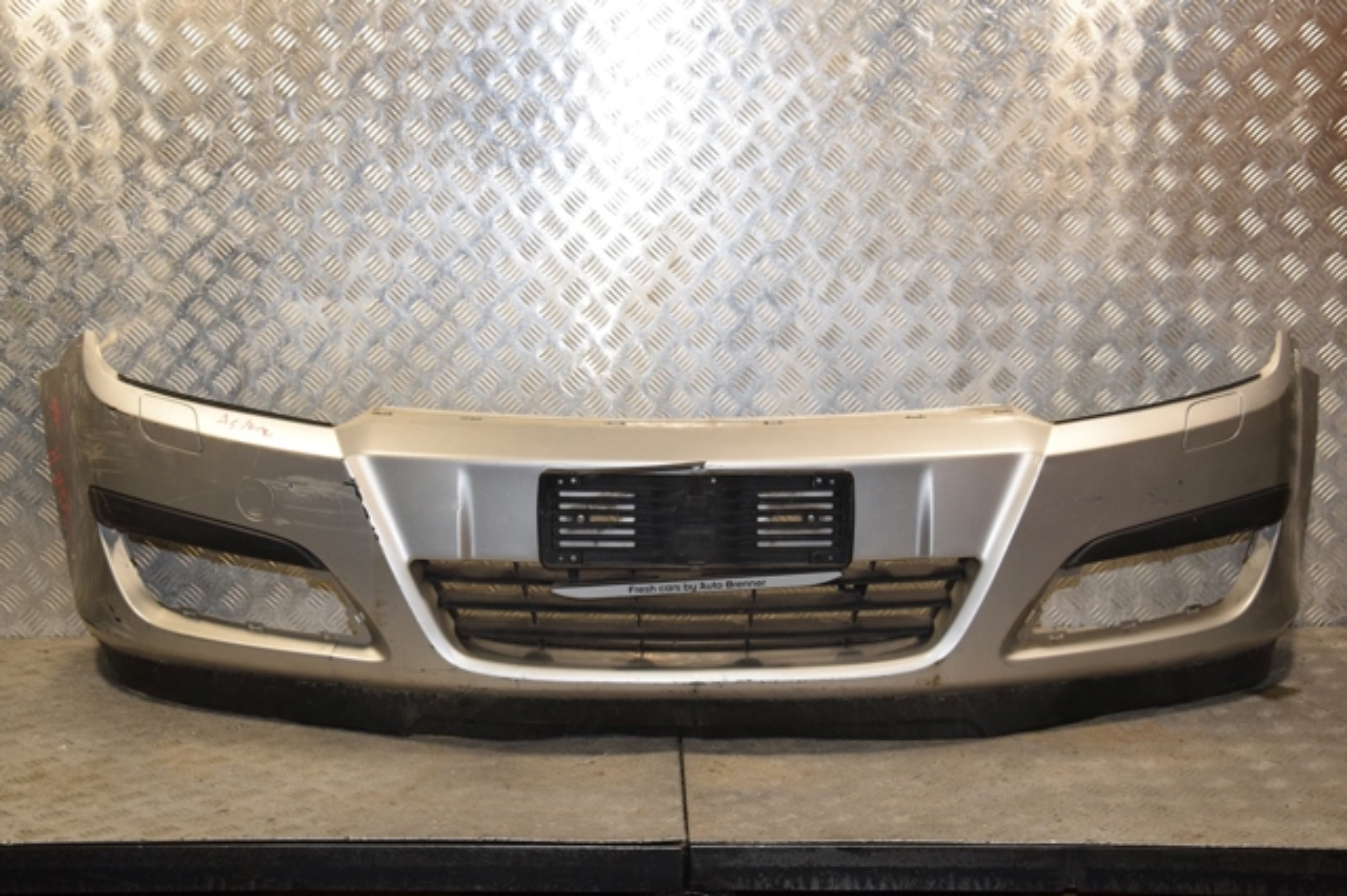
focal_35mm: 57
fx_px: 2132
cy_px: 448
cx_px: 674
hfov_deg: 35.1
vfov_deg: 23.8
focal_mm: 38
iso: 800
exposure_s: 1/200
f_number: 7.1
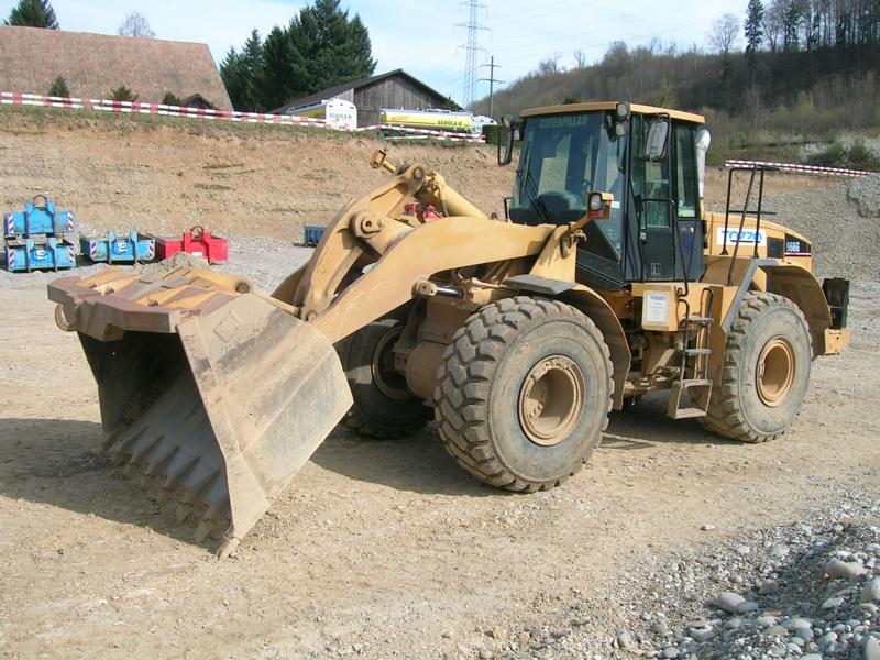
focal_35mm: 35
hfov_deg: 52.6
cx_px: 440
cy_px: 330
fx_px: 890
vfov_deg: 40.7
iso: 50
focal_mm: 5.4
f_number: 4.8
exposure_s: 1/320
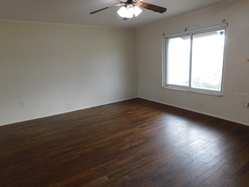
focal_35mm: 23
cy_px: 94
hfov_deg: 73.9
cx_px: 124
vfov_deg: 58.9
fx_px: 165
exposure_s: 1/30
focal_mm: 4
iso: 220
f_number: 3
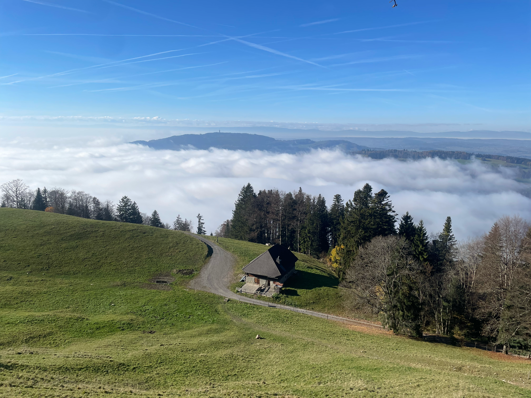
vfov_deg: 53.1
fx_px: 399
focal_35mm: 26
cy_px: 199
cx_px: 266
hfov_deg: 67.3
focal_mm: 4.2
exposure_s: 1/5556
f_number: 1.6
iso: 32
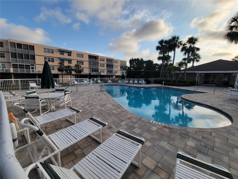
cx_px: 119
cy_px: 90
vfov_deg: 89.9
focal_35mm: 13
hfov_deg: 106.2
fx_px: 89
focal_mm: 2.2
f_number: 2.2
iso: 50
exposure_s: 1/1084
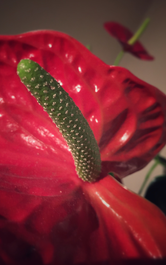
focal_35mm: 31
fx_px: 224
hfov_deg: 40.4
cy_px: 132
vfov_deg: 61.2
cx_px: 66
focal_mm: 4.15
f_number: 2.2
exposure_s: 1/8
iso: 200
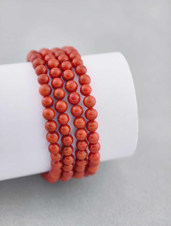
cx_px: 86
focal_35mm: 85
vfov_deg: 23.0
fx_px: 559
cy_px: 113
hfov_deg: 17.4
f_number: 2.67
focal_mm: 22.48
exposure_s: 1/160
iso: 125
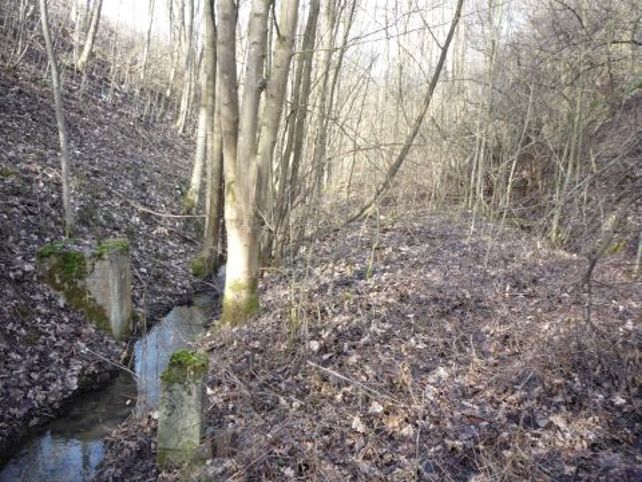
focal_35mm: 32
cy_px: 241
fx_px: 593
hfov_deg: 56.8
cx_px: 321
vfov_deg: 44.2
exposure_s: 1/60
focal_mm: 5.2
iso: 100
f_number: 3.3
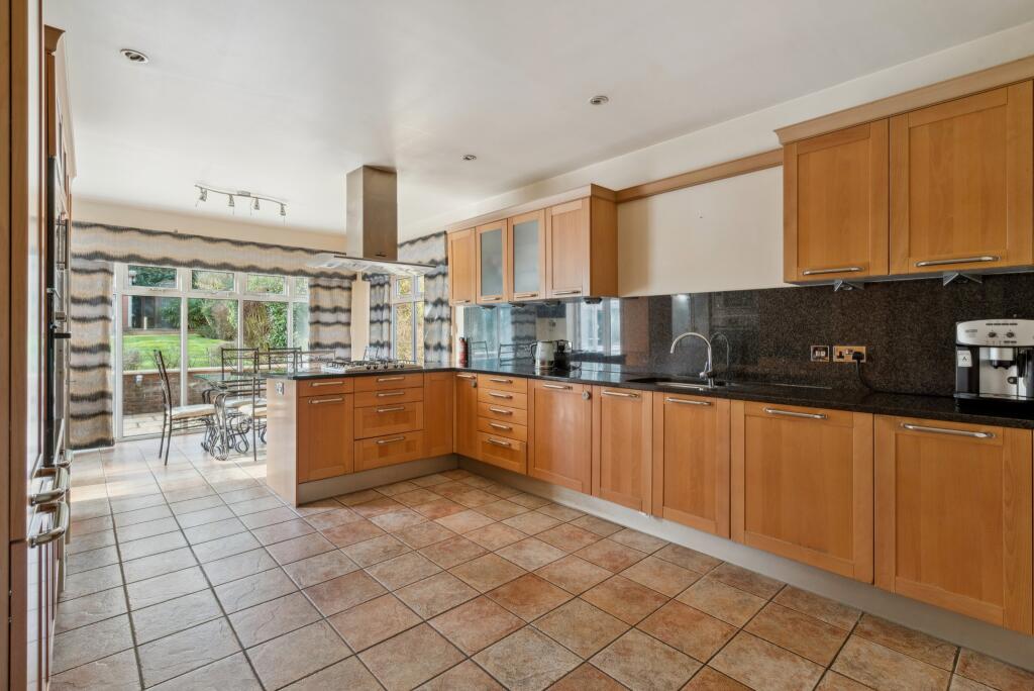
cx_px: 517
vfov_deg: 73.8
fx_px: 460
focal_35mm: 16
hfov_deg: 96.7
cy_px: 346
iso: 640
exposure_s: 1/3
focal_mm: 16
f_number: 11
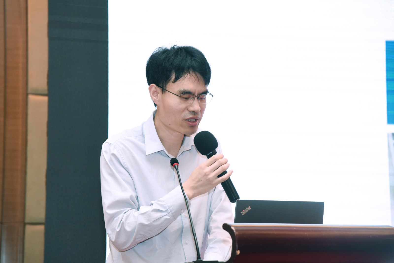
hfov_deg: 17.1
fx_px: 1314
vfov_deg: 11.4
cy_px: 132
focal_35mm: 120
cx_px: 197
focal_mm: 120
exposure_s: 1/200
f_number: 4.5
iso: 3200
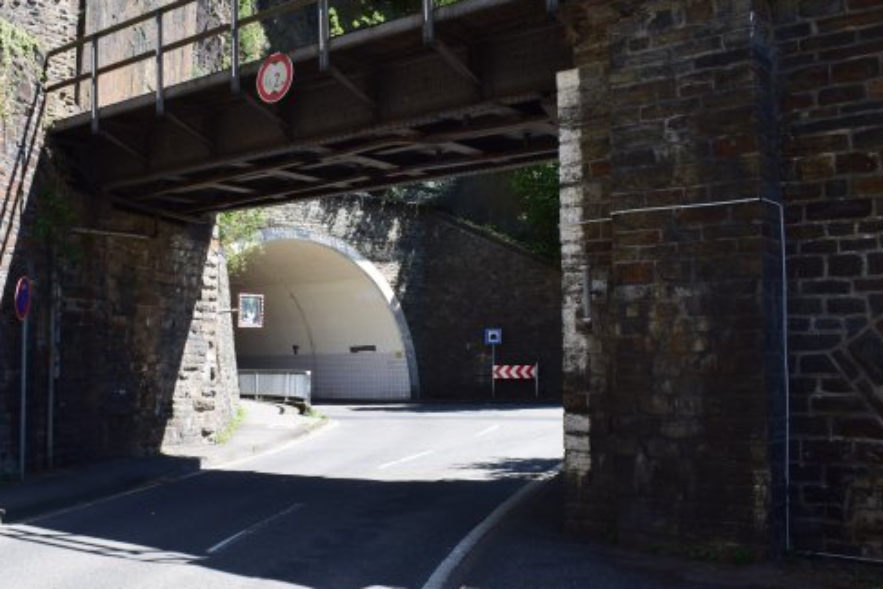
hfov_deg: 48.4
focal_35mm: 40
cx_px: 332
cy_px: 304
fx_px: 972
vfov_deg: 33.7
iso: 400
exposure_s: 1/200
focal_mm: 21
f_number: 10
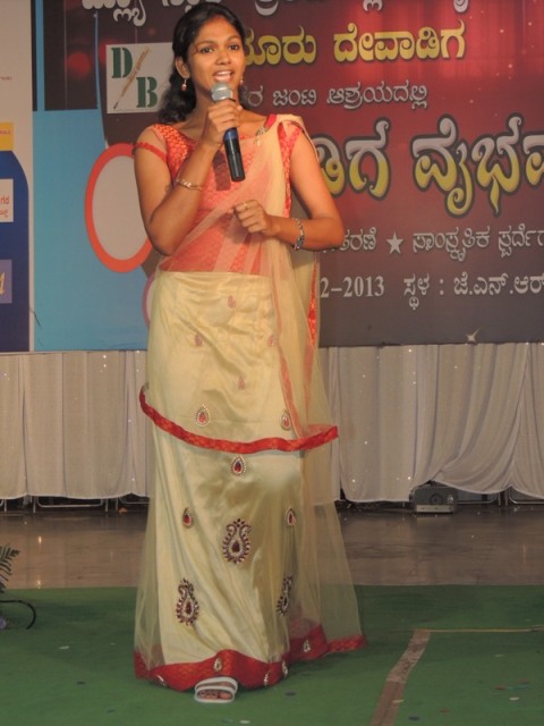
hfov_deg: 14.8
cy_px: 363
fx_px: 2095
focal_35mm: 100
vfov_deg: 19.6
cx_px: 272
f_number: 4.1
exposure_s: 1/100
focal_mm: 17.8
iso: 400
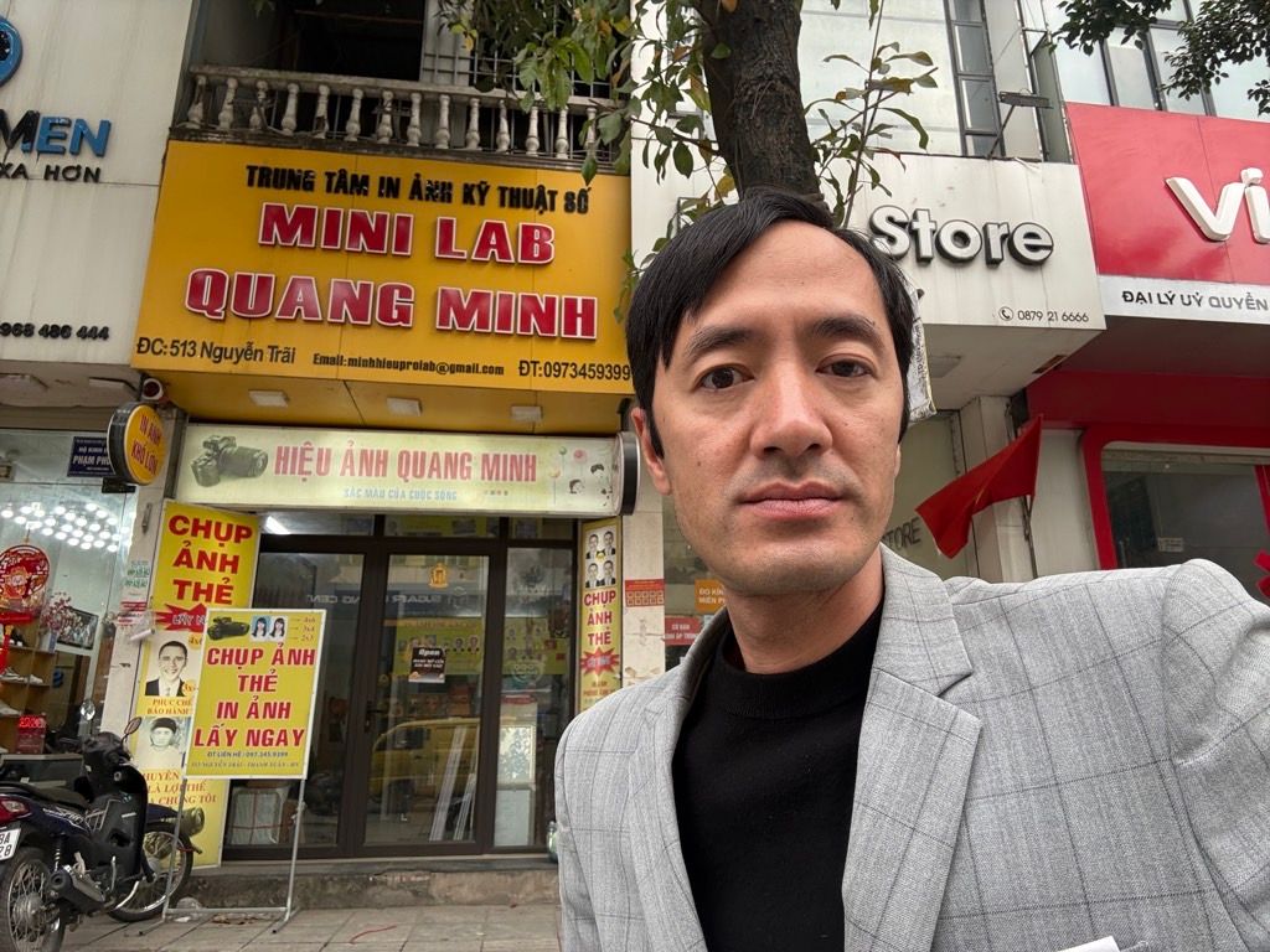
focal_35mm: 23
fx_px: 844
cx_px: 635
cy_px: 476
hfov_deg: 73.9
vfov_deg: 58.9
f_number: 1.9
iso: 25
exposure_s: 1/125
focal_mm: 2.69
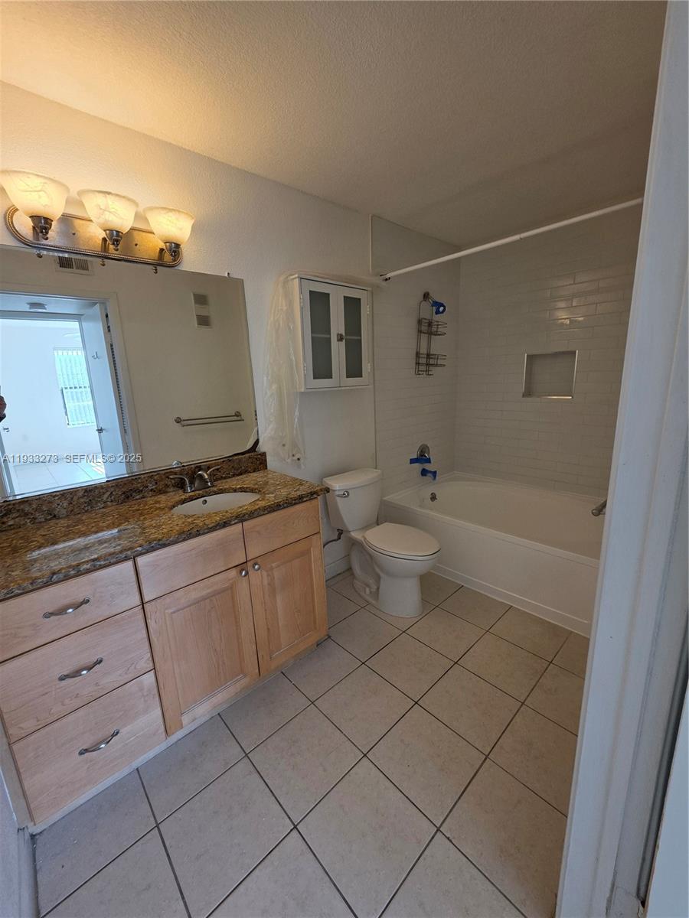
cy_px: 459
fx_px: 345
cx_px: 344
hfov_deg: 89.9
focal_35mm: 13
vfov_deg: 106.2
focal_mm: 2.2
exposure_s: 1/120
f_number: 1.9
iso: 80
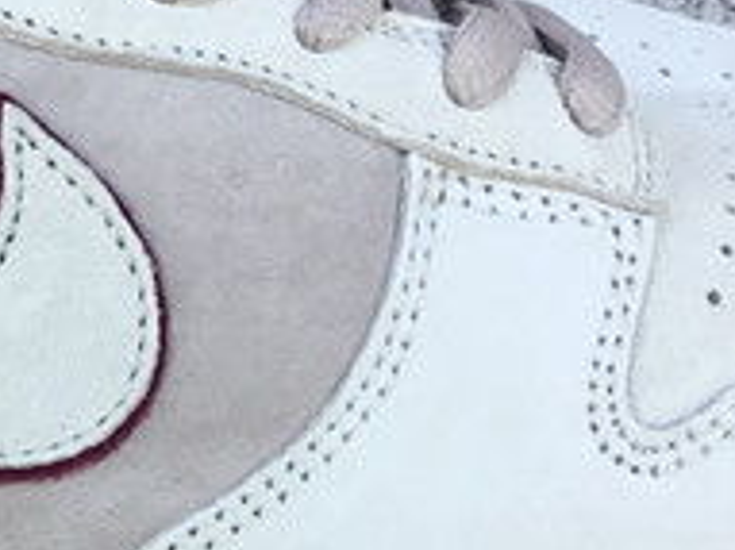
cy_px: 629
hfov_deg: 13.3
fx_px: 3098
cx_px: -58
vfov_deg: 10.0
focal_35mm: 146
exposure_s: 1/118
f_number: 2.4
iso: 25
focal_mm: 3.3
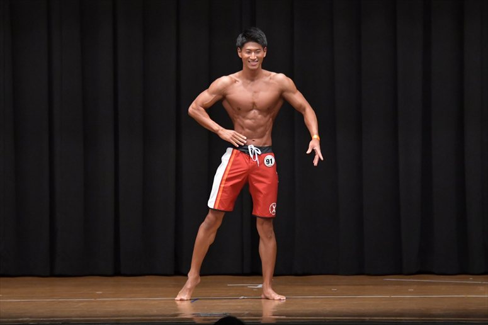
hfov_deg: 9.5
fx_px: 2940
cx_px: 244
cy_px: 162
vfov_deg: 6.3
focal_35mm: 217
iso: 6400
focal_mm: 145
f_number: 5.6
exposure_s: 1/400
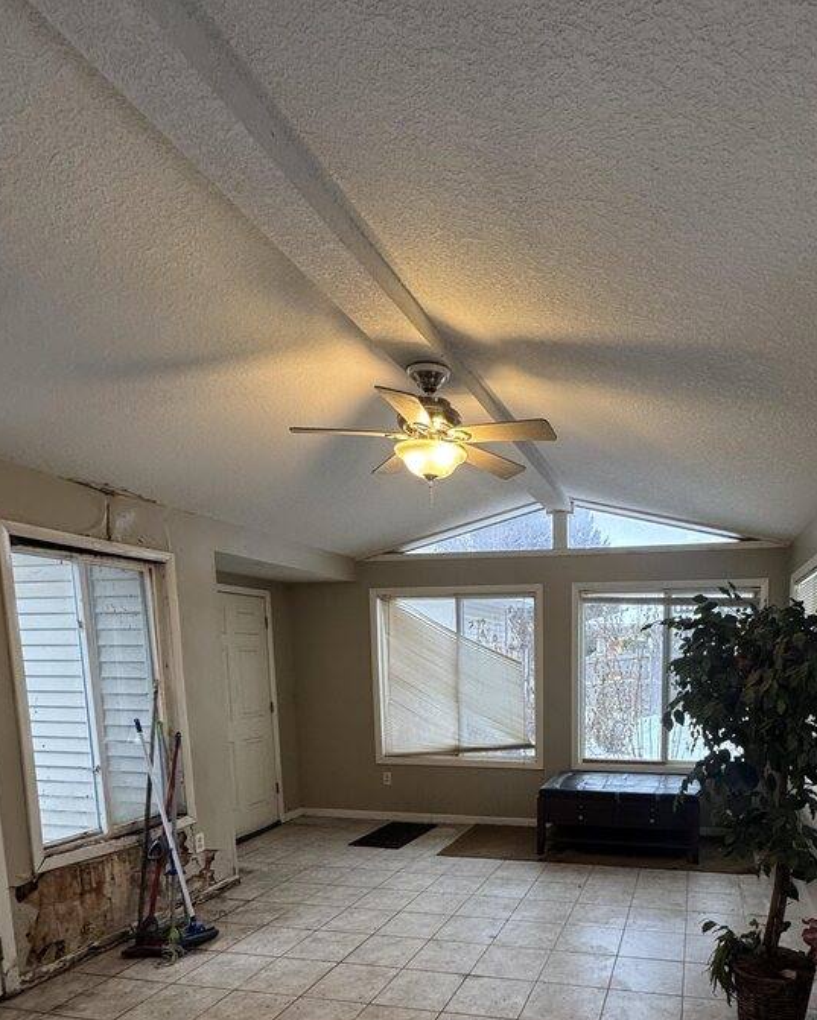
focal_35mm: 22
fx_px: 665
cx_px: 558
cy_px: 746
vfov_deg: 70.7
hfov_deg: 61.3
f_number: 2.2
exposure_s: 1/60
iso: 250
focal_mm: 2.22
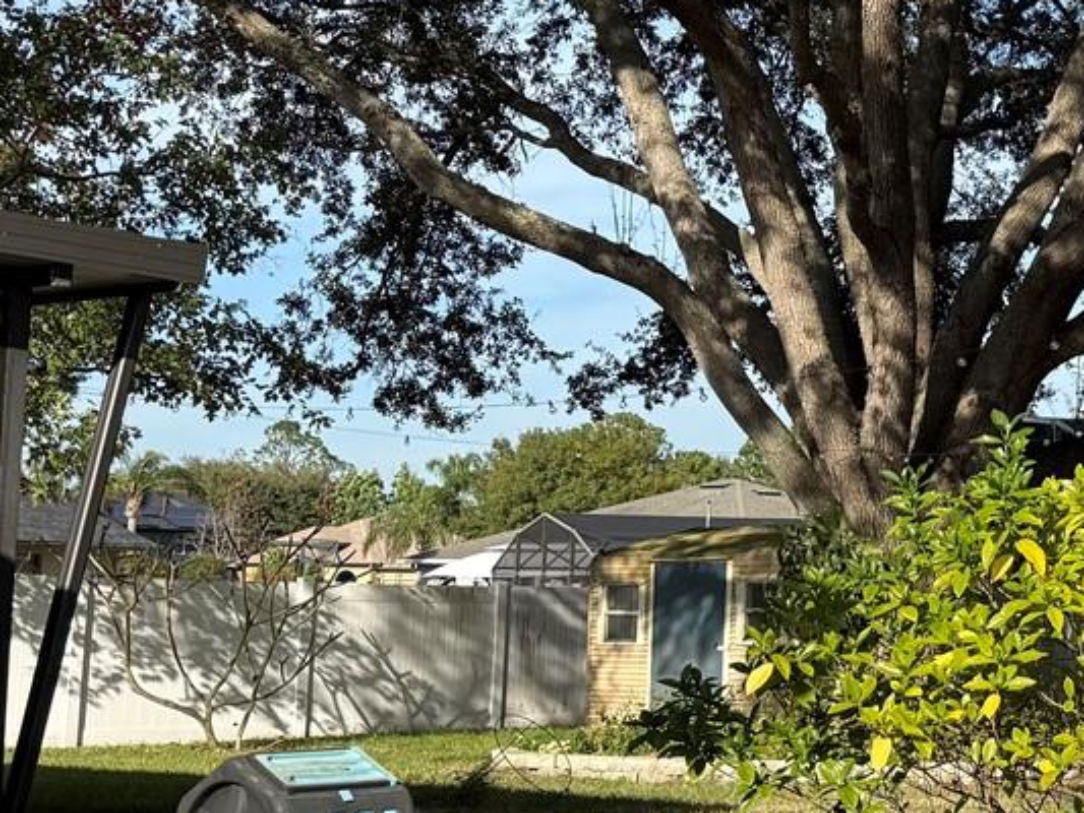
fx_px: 2255
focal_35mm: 72
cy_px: 411
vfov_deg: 20.4
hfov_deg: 22.9
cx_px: 1546
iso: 80
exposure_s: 1/3021
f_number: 1.78
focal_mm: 6.76
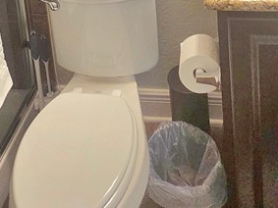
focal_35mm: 47
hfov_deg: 40.4
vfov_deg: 22.1
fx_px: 377
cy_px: -144
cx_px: 135
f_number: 2.2
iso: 320
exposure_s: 1/60.2
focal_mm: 2.2
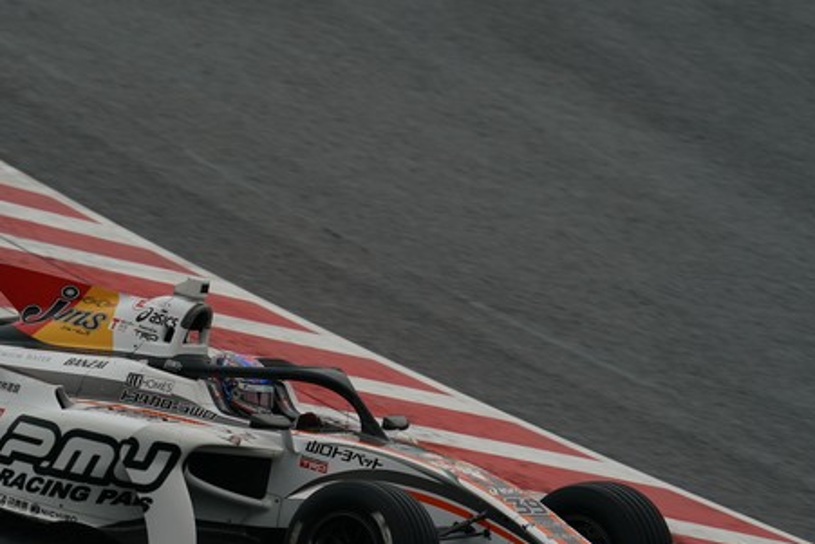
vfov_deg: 2.4
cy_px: 304
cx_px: 275
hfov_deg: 3.7
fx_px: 12749
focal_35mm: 563
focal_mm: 353
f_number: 7.1
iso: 320
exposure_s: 1/320
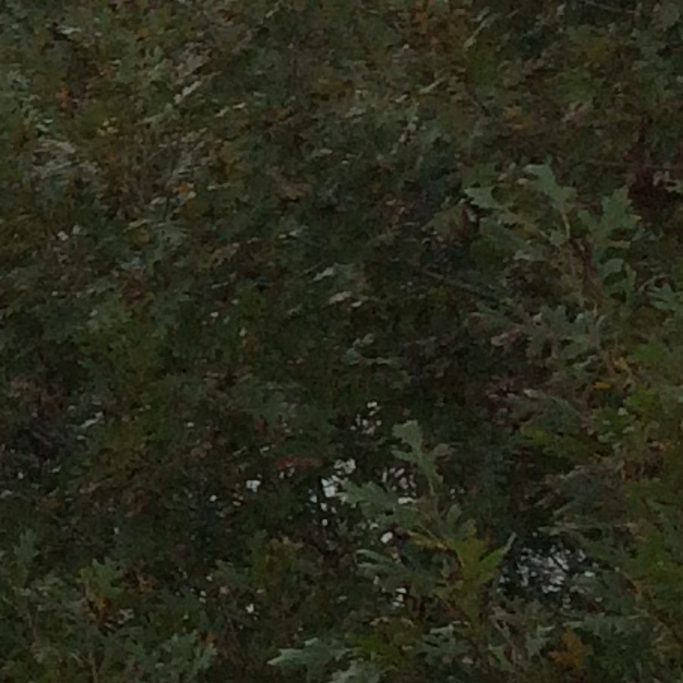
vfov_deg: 9.2
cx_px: -976
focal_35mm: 184
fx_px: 4107
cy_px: -401
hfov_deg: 8.6
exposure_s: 1/120
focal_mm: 4.15
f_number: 2.2
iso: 40
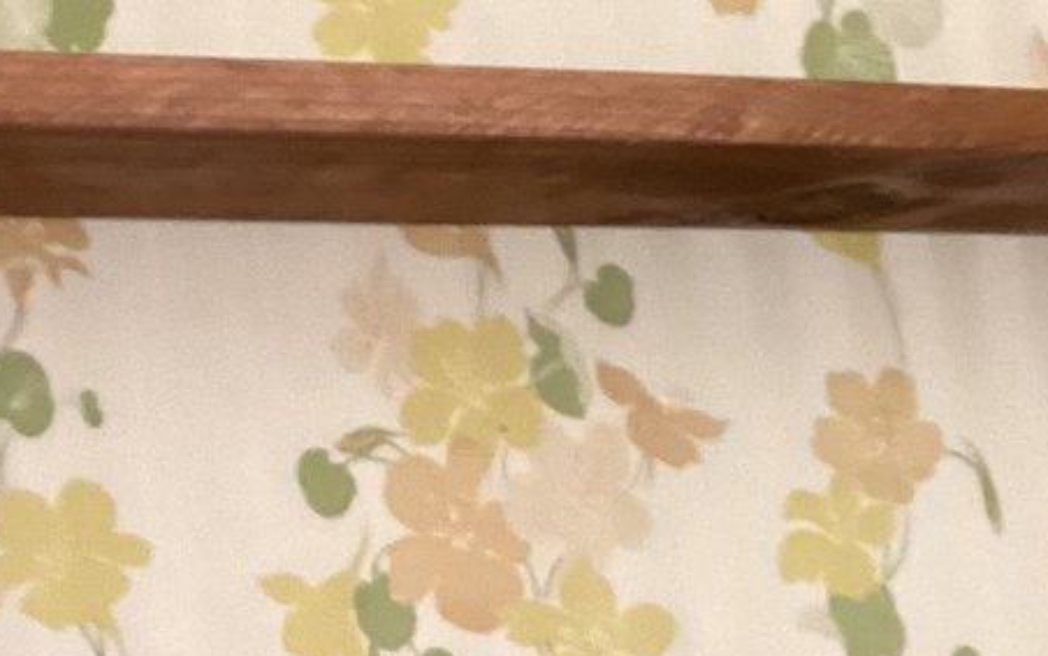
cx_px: -502
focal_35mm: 110
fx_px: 3143
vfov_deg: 11.9
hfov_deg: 17.2
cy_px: 388
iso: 250
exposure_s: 1/60
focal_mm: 3.3
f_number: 2.4
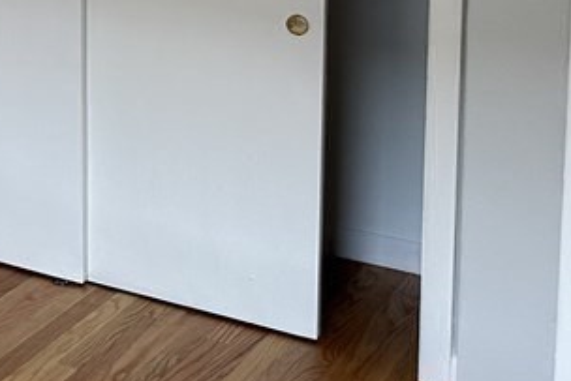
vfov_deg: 15.5
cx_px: -359
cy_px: -120
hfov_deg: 19.8
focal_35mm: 84
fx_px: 1333
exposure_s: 1/133
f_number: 1.78
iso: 100
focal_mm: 6.86
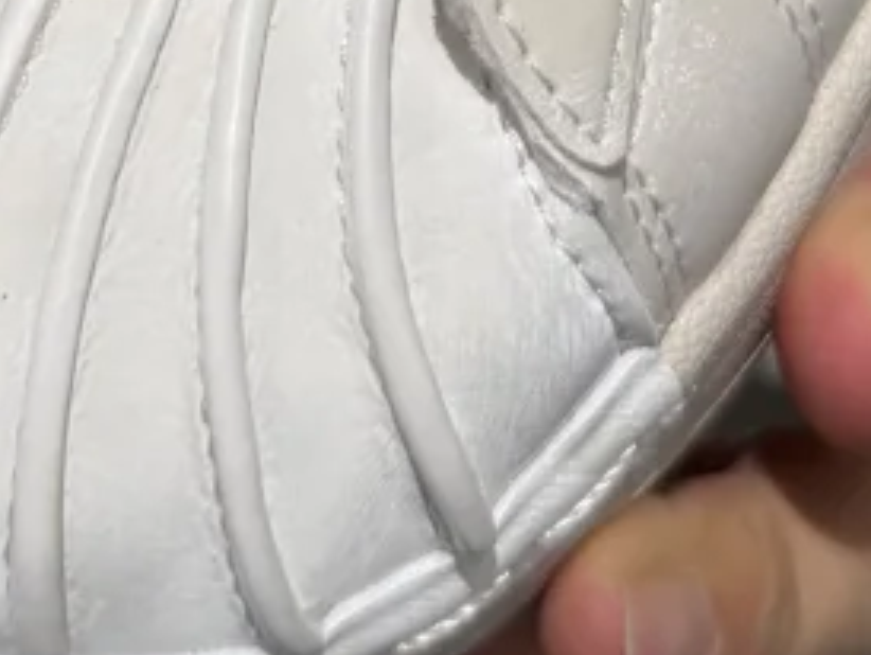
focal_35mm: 126
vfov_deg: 10.4
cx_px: 353
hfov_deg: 15.6
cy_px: -824
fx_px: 3173
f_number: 1.78
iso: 80
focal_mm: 6.76
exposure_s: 1/301
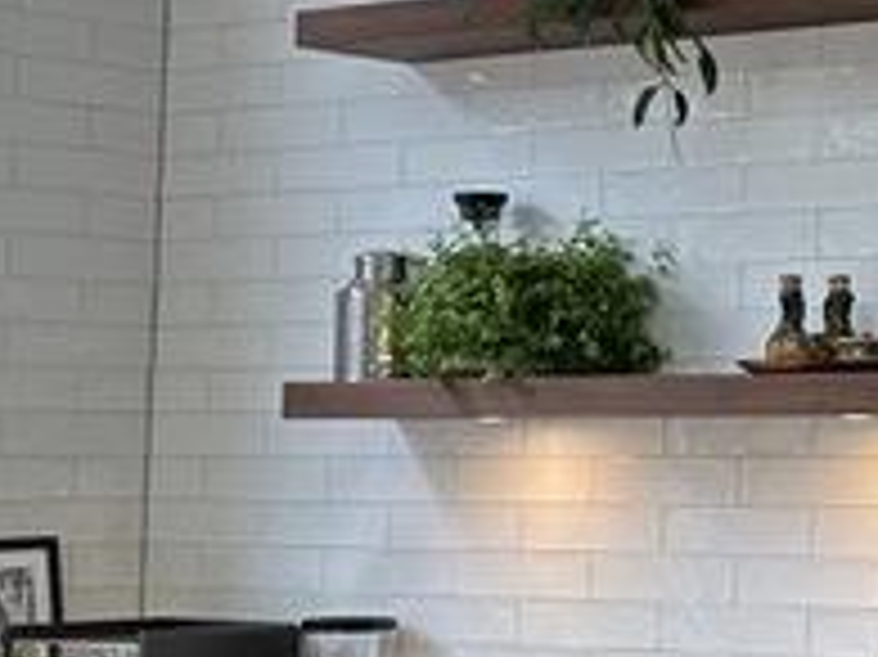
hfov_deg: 14.9
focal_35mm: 126
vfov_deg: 11.7
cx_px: 1148
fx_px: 3194
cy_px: 202
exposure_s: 1/100
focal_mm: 6.86
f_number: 1.78
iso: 80
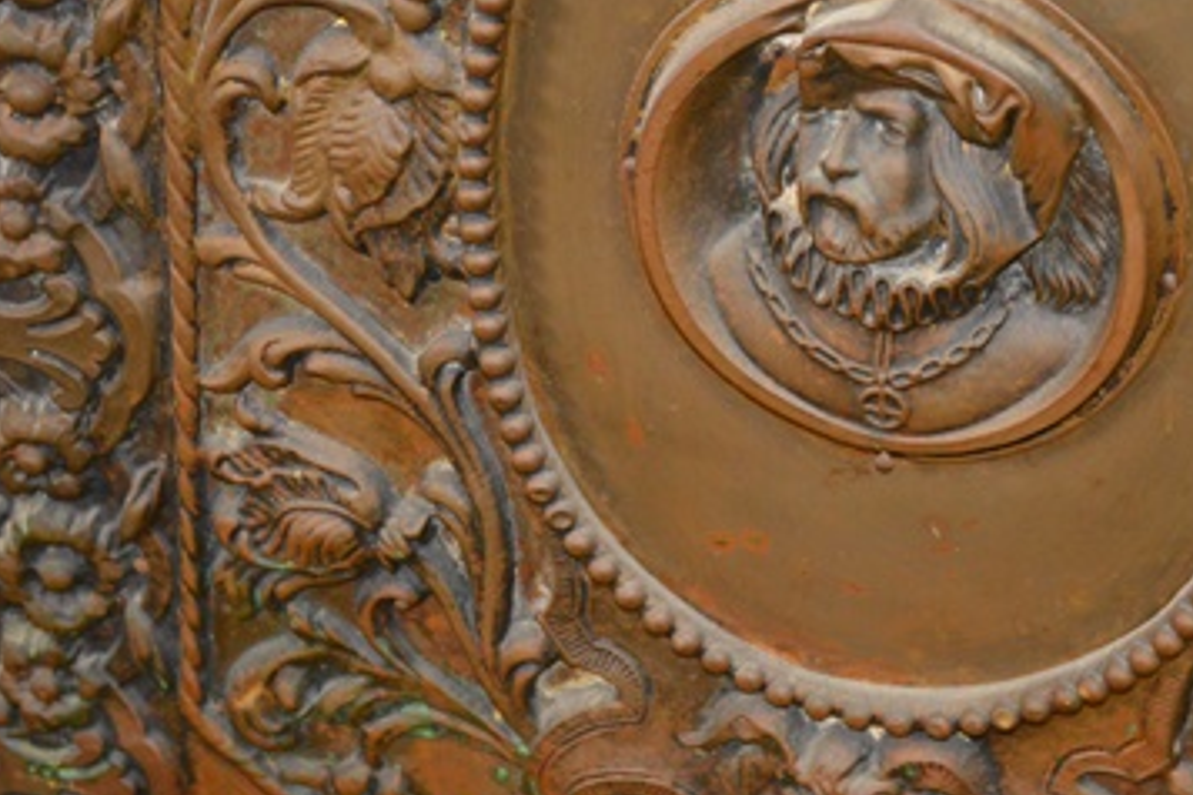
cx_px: 815
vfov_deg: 12.3
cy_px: 177
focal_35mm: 111
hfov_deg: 18.4
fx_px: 3678
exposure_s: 1/60
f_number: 5.3
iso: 2200
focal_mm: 44
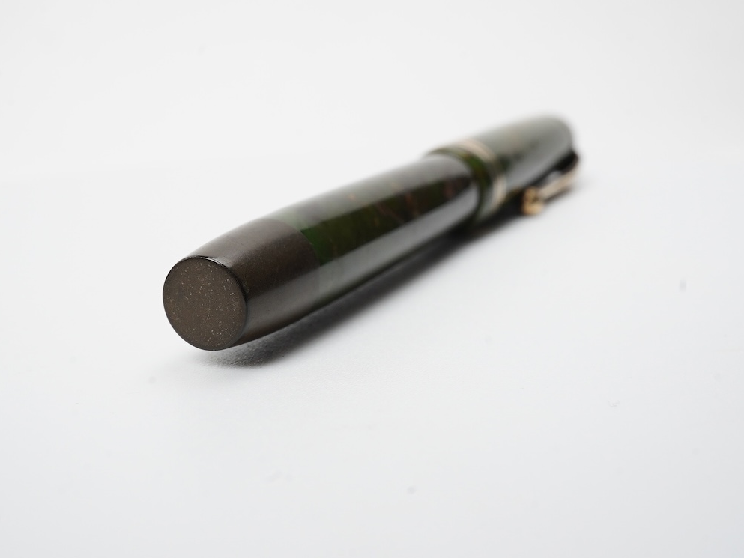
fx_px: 1053
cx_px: 382
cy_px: 279
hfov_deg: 38.9
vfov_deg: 29.7
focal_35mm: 49
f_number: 22
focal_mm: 30
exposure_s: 1/100
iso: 640
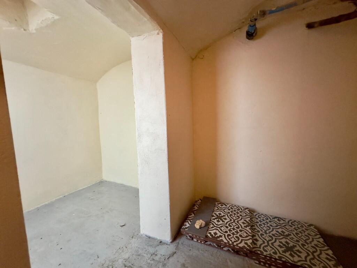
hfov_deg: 102.1
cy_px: 134
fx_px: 144
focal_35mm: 14
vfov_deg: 85.7
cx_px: 178
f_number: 2.2
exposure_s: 1/50
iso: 800
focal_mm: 2.22
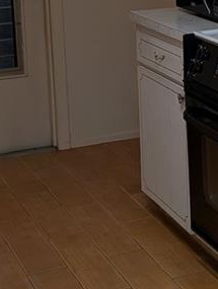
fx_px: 845
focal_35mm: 101
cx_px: 281
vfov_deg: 18.9
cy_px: 7
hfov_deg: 14.1
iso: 18
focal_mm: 6.9
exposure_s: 1/60
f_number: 1.68
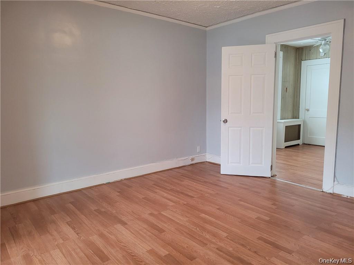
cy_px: 132
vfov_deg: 53.1
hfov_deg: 67.3
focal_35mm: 26
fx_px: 266
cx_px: 177
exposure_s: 1/119
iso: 320
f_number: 1.8
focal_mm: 5.4
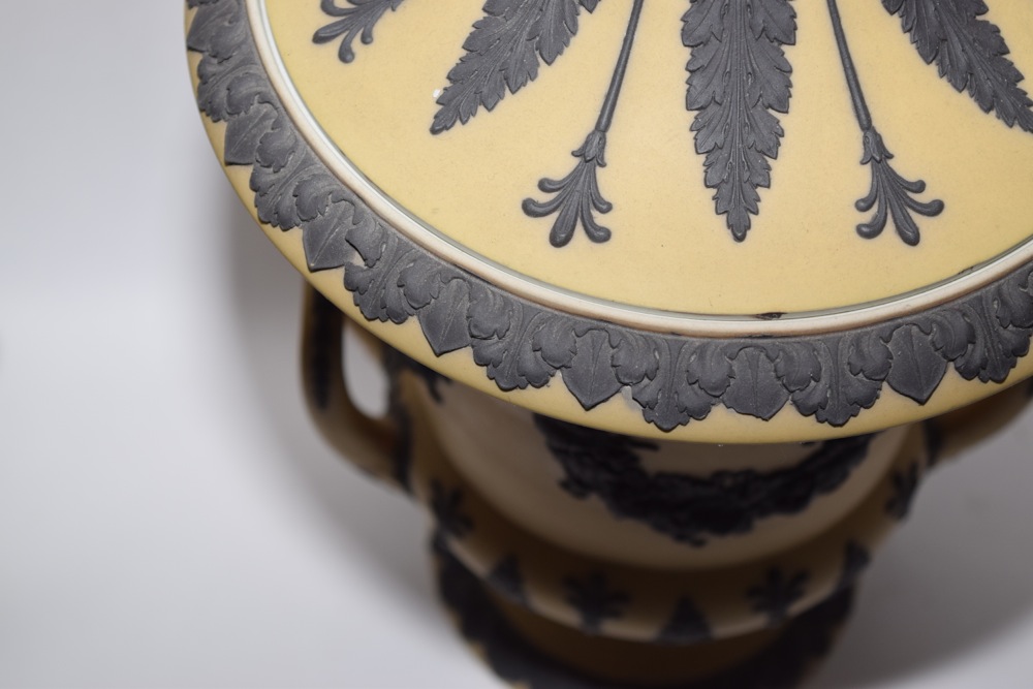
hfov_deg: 24.6
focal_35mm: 82
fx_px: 2367
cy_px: 344
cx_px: 516
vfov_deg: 16.6
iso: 180
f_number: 5.6
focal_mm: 55
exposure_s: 1/60
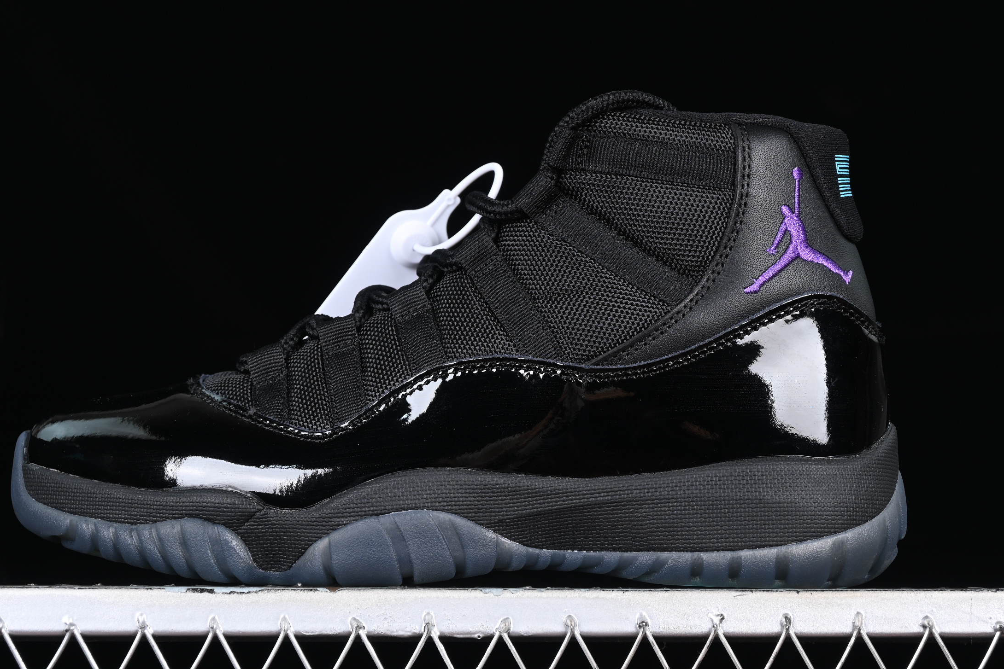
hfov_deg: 22.1
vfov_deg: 14.9
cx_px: 471
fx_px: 2566
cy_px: 324
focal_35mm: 92
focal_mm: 48
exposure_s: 1/60
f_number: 6.3
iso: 160
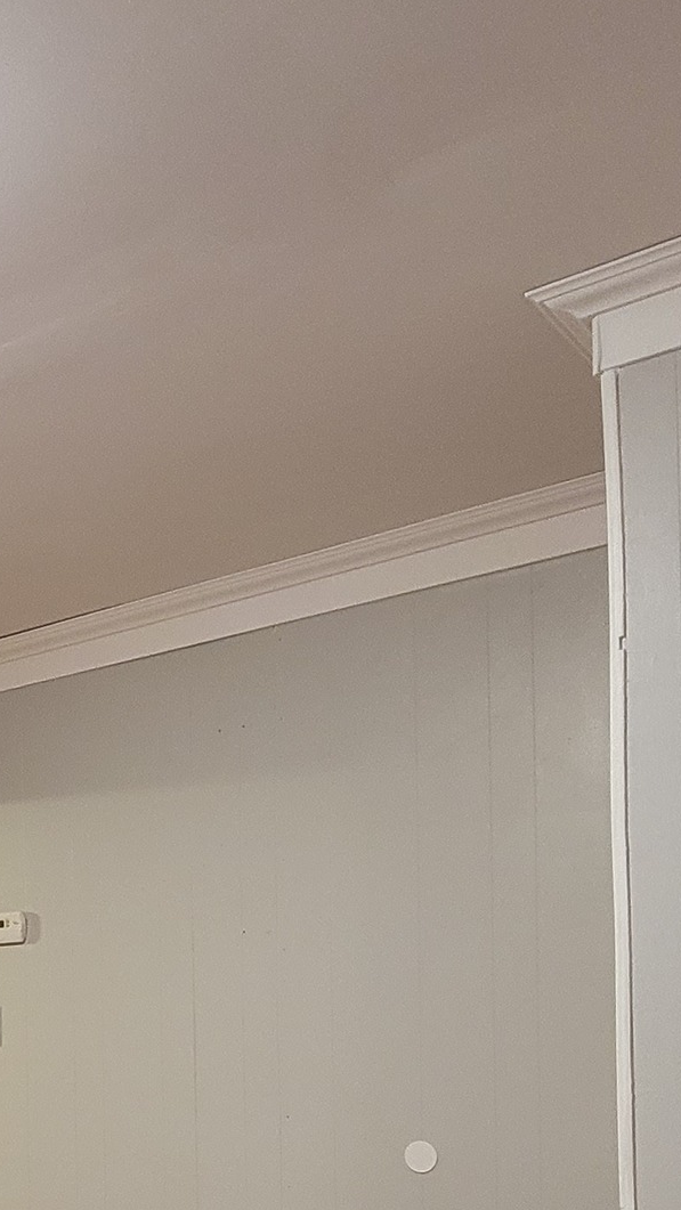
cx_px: -217
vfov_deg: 45.3
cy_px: 1065
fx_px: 1316
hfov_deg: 25.0
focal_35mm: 41
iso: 400
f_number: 2.2
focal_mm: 2.2
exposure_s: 1/30
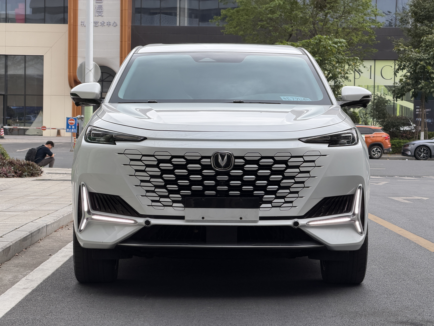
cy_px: 163
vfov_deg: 14.8
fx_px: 1254
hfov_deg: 19.6
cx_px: 217
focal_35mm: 100
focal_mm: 16.89
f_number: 2.8
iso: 50
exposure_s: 1/321
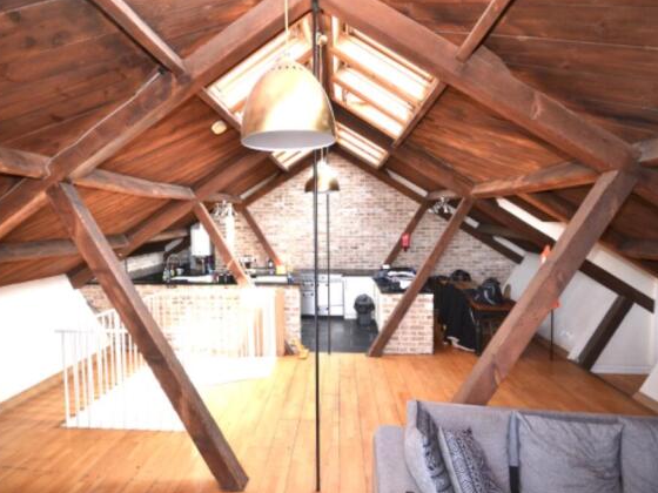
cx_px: 312
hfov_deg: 85.9
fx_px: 353
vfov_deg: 69.9
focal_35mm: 19
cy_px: 245
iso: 400
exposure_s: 1/80
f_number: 5.6
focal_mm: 11
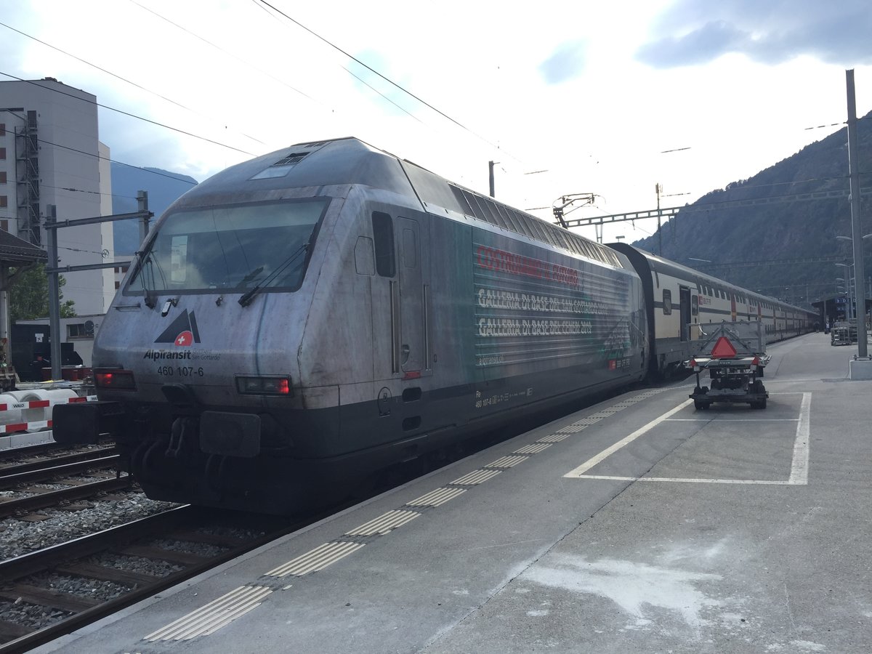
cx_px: 436
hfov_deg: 61.7
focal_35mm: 29
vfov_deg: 48.2
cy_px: 327
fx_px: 731
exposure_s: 1/719
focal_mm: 4.15
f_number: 2.2
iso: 32
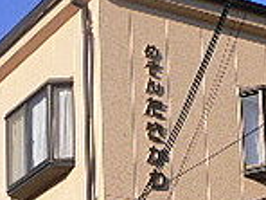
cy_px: 359
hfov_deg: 13.9
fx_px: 1091
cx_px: 120
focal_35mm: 142
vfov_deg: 9.9
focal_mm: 5.8
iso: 80
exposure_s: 1/320
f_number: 5.6
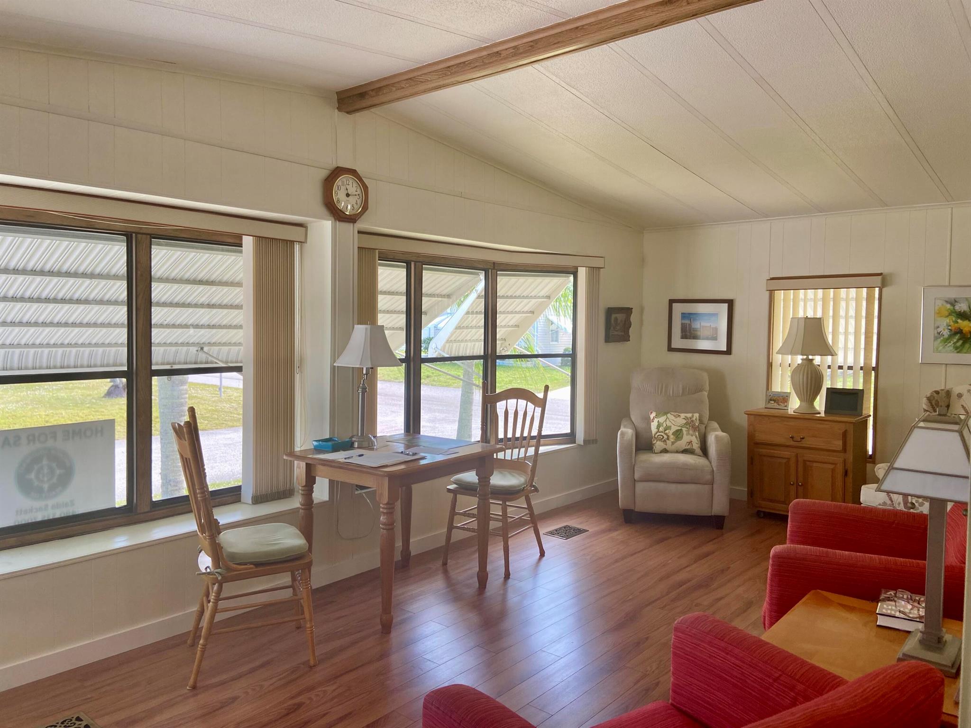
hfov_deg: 67.3
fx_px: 729
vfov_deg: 53.1
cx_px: 486
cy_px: 364
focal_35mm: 26
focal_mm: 4.25
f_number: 1.8
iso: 50
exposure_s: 1/121
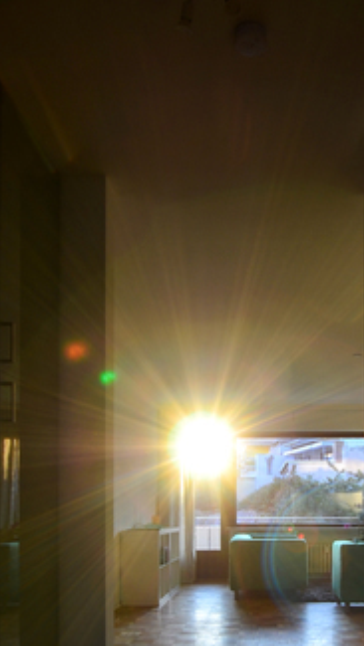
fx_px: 549
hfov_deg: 36.4
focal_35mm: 32
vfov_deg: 58.6
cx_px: 233
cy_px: 465
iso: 100
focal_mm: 10
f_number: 4
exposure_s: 1/60
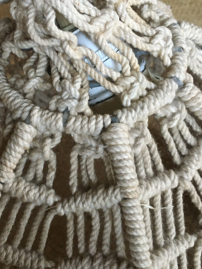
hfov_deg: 34.9
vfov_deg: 45.8
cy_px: 130
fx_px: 319
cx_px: 70
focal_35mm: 41
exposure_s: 1/25
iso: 200
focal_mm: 4.15
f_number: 2.2
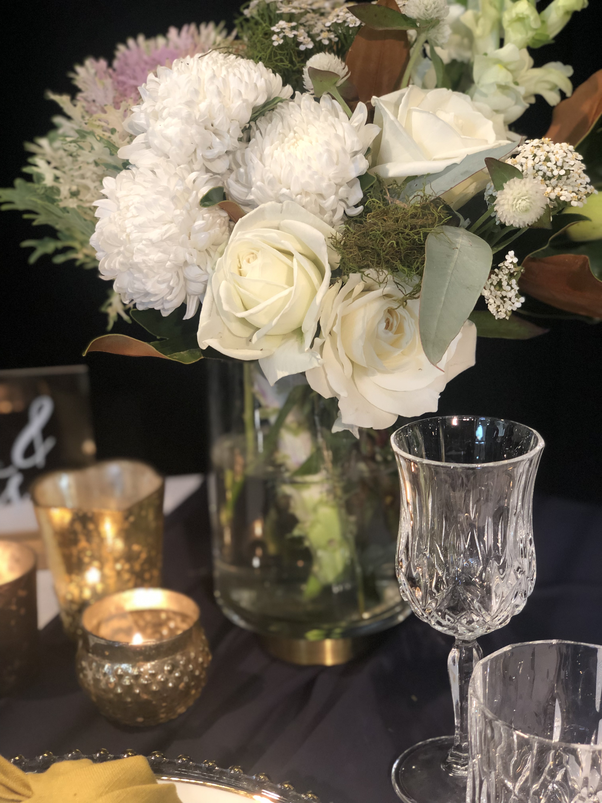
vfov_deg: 36.8
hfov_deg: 28.0
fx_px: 1206
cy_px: 402
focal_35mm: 52
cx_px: 301
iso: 100
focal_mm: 6
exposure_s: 1/33
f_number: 2.4
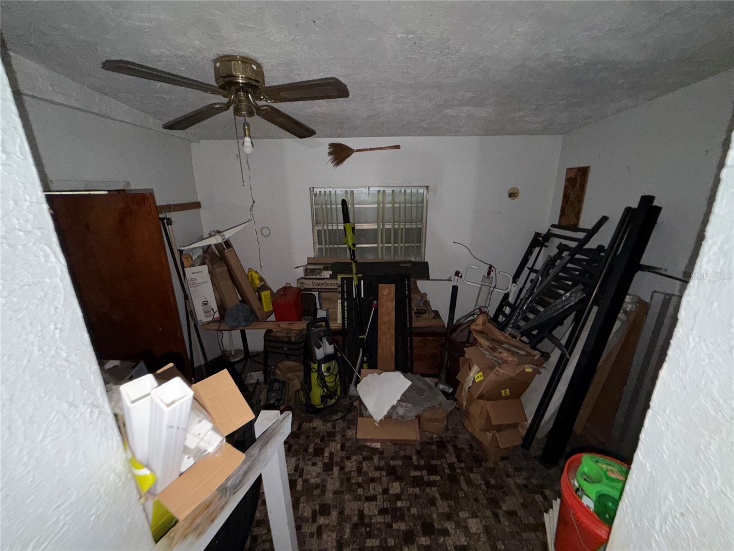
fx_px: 297
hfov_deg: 102.1
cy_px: 276
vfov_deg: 85.7
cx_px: 367
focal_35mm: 14
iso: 200
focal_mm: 2.22
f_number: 2.2
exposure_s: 1/30
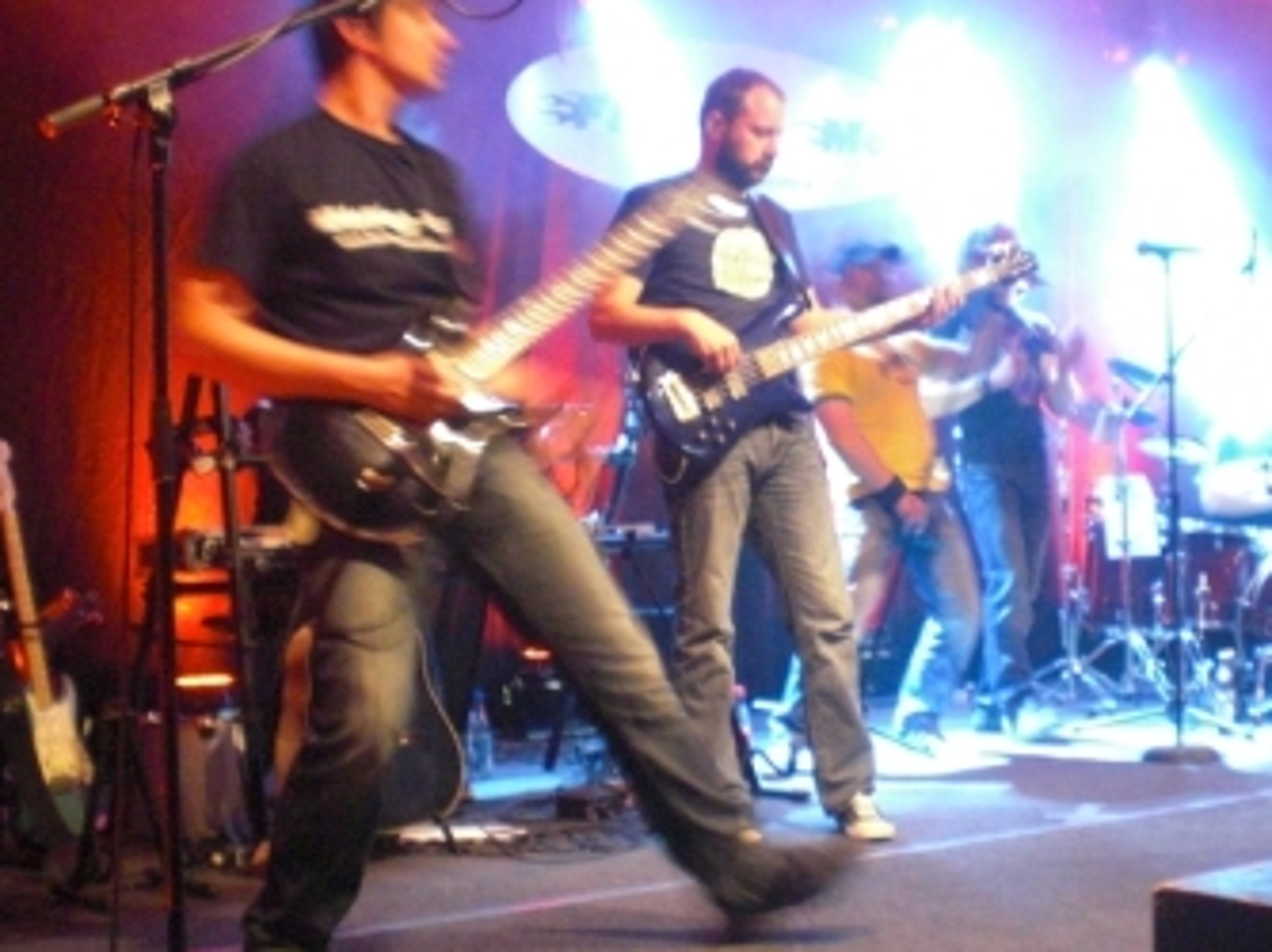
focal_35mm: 51
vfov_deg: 28.5
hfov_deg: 37.3
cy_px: 533
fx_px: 1873
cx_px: 807
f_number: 3.1
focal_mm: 6.3
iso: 800
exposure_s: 1/8
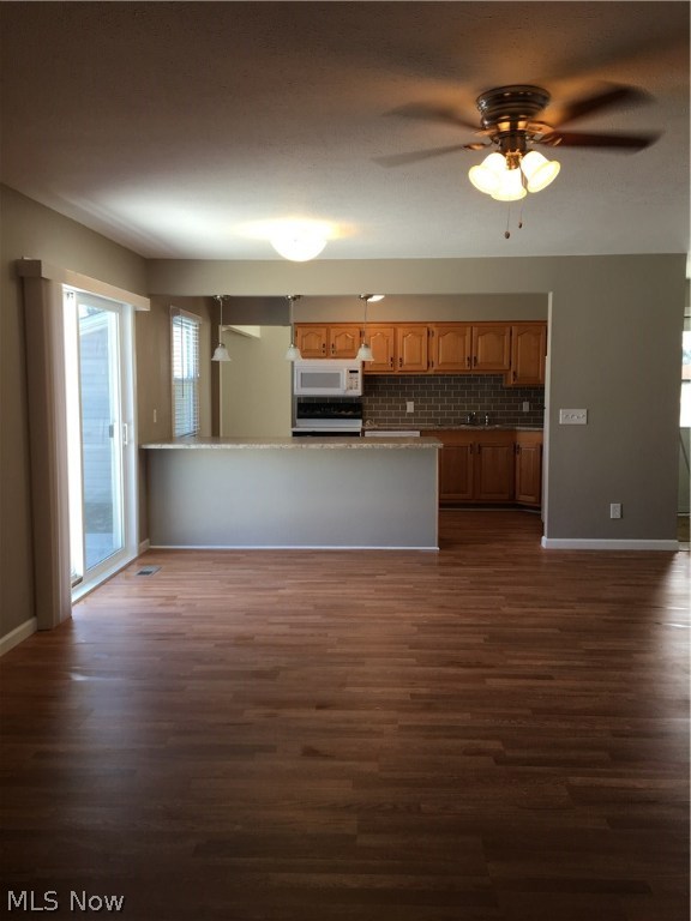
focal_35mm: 29
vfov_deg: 61.7
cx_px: 346
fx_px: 772
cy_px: 460
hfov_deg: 48.2
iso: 32
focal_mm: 4.15
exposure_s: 1/60
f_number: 2.2
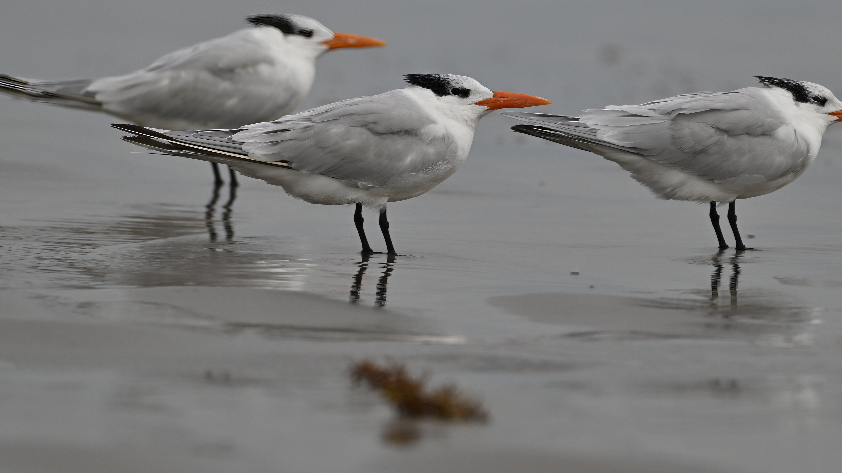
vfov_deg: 1.0
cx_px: 455
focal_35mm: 1172
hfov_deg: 1.8
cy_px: 63
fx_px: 26166
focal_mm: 600
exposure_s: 1/1000
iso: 100
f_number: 6.3
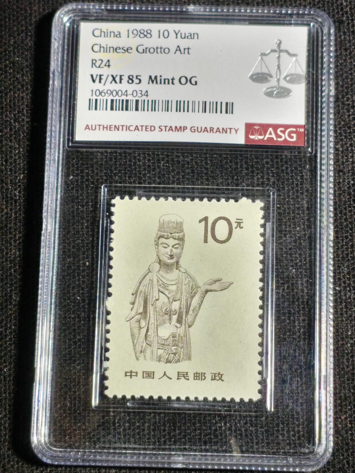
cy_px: 236
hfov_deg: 15.9
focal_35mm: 93
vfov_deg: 21.1
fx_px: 1272
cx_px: 178
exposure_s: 1/241
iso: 50
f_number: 1.5
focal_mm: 4.94
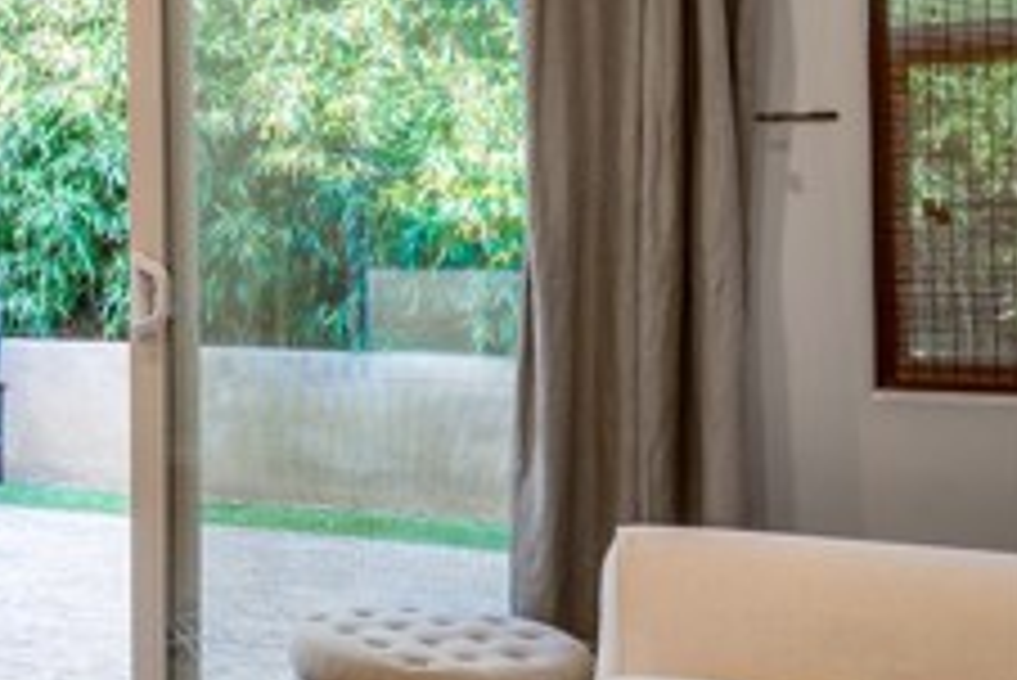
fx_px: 1442
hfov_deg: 29.0
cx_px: -400
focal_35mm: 51
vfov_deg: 26.4
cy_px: 232
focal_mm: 18
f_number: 8
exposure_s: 1/25
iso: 200
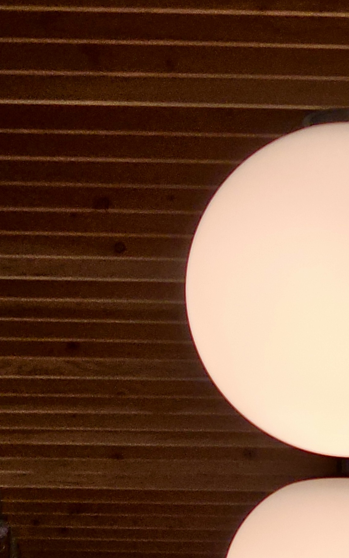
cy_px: 371
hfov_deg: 8.2
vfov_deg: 13.1
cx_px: 344
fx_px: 2434
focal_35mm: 160
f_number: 2.4
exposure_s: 1/169
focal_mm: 7.9
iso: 50
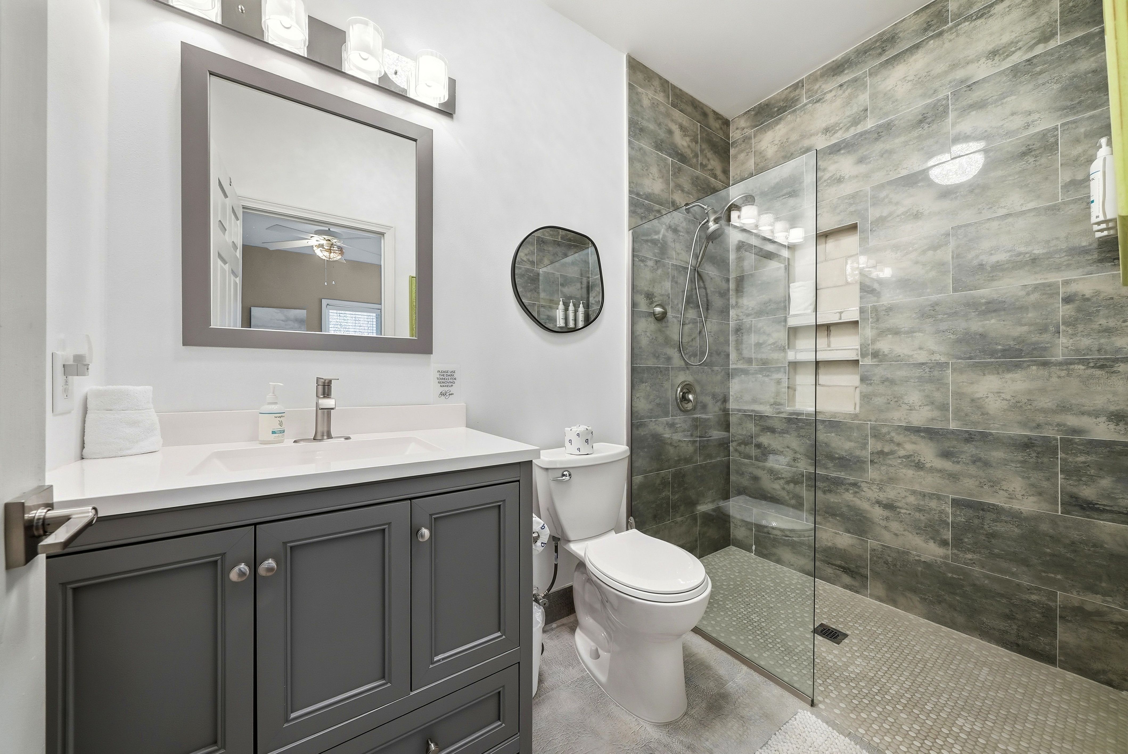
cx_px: 564
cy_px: 377
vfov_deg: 90.1
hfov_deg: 112.6
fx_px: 376
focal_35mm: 12
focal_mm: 12
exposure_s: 1/250
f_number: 9
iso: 400
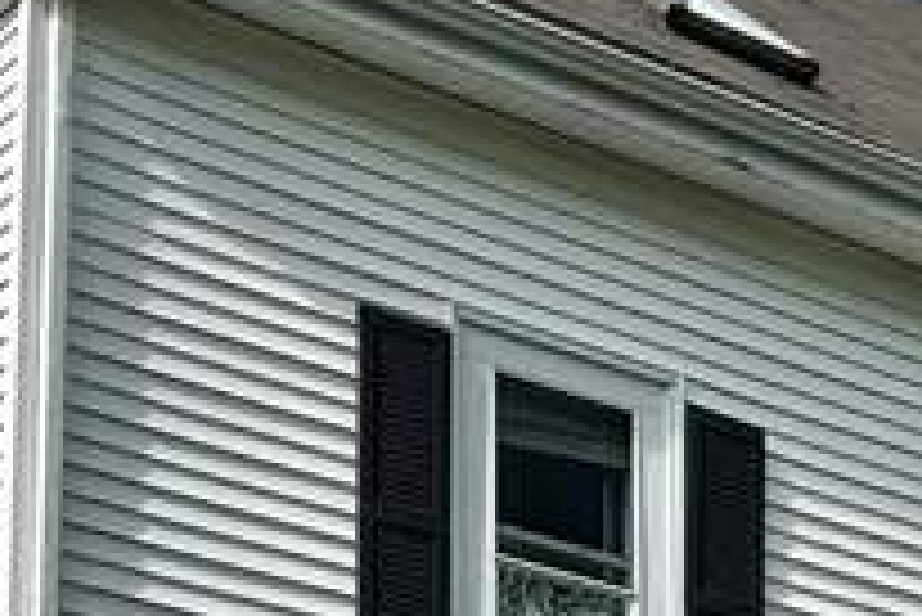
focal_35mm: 135
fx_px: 3460
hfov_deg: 15.1
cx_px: 783
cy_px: 940
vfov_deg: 9.9
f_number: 1.5
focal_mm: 5.7
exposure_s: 1/5076
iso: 50
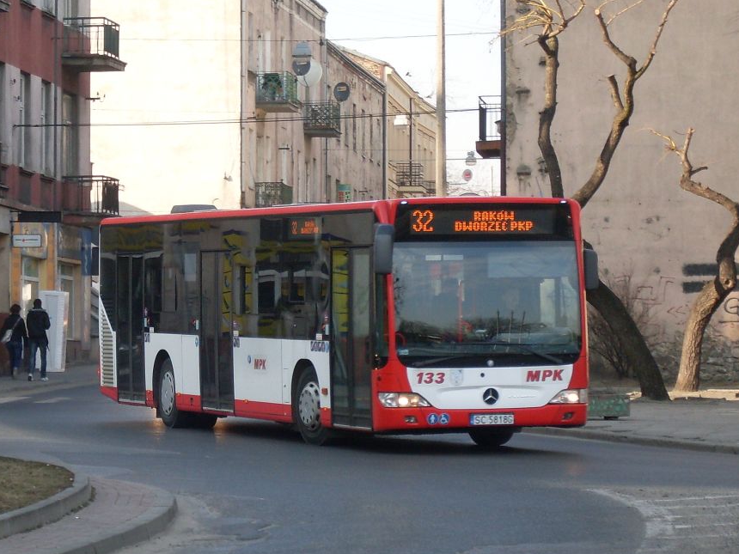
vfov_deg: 11.8
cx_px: 362
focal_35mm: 126
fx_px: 2690
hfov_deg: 15.6
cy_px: 263
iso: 100
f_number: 5.2
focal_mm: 18.9
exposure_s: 1/125
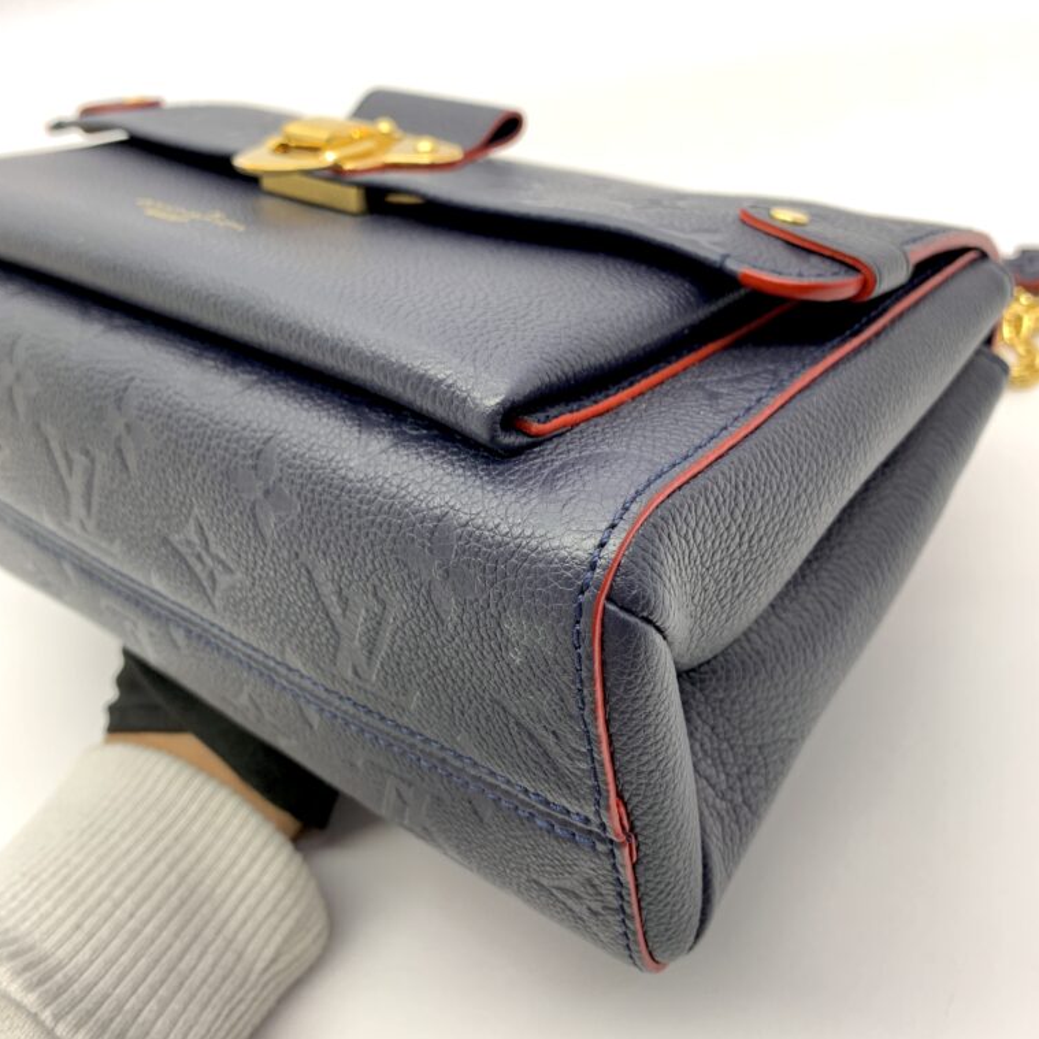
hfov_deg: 52.5
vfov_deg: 51.9
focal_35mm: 31
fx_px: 1053
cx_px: 516
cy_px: 383
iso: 64
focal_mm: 4.25
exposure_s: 1/50
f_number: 1.8
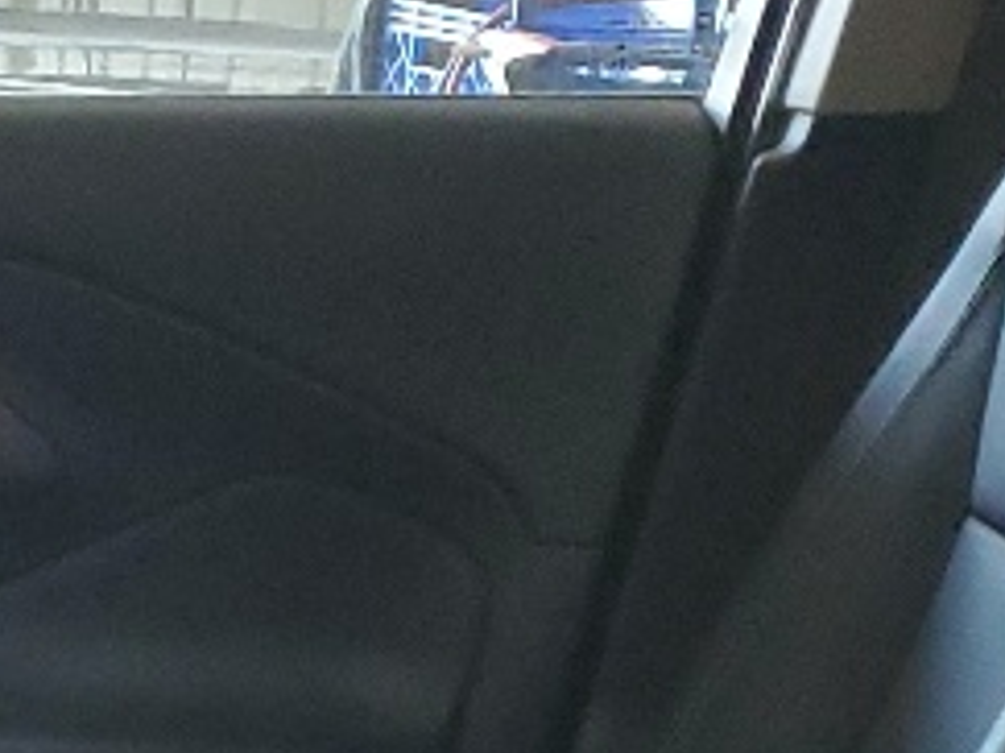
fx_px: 4962
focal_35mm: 171
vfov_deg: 8.1
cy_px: 1742
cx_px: -203
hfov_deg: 11.3
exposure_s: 1/24
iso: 329
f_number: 1.5
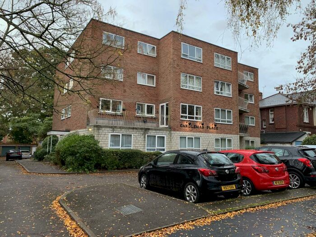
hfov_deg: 67.3
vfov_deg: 53.1
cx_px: 158
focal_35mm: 26
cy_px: 118
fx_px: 237
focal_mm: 4.25
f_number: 1.8
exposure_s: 1/122
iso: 32
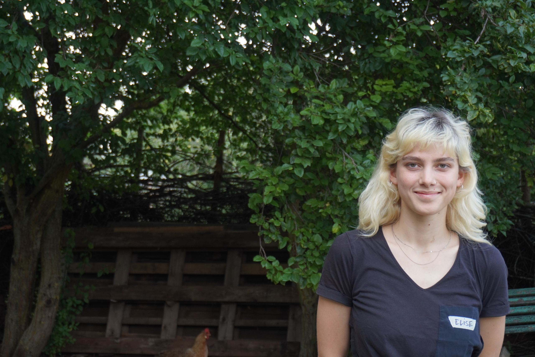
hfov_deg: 33.4
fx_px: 892
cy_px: 178
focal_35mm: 60
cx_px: 268
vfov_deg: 22.6
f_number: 5.6
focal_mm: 40
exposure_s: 1/160
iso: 400
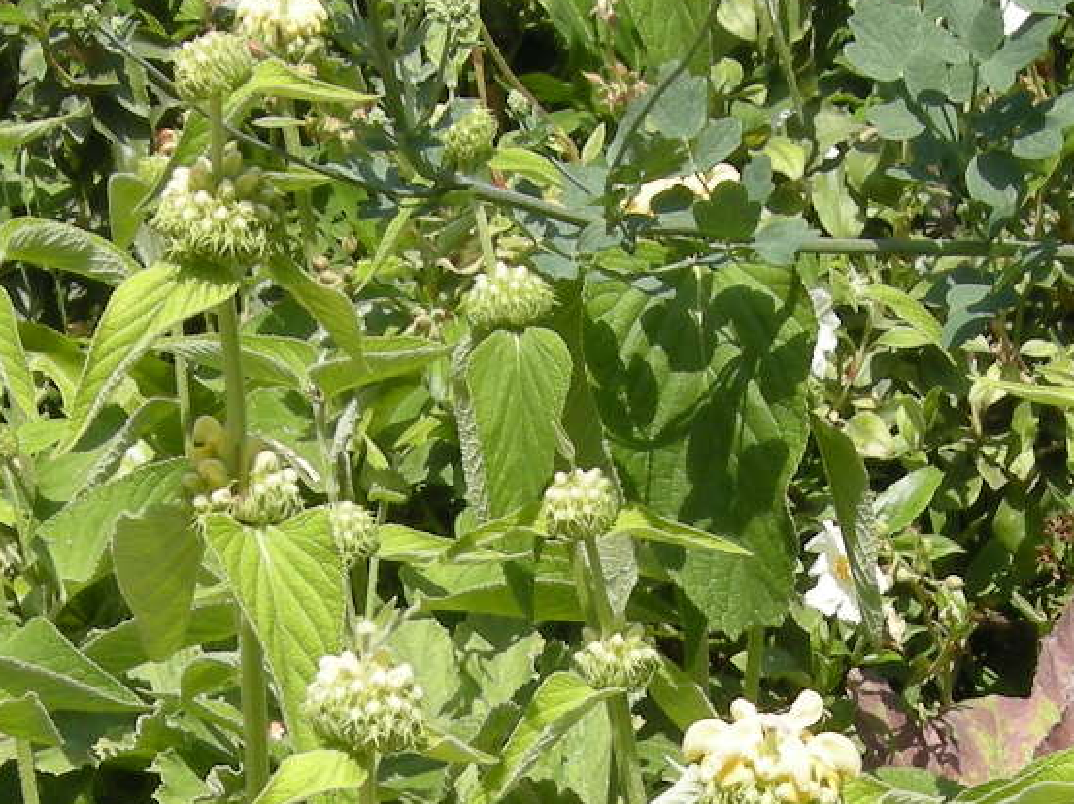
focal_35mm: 152
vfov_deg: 9.4
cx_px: 740
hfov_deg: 13.0
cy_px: 1332
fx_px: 4713
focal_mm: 7.5
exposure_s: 1/190
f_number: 4.8
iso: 64
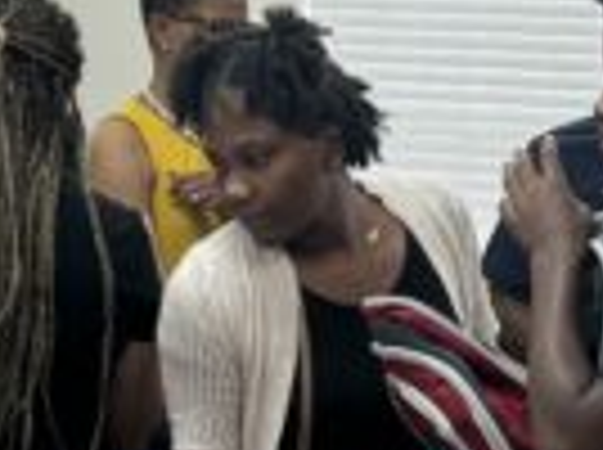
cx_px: 558
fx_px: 2400
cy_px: 378
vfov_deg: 10.7
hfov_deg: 14.2
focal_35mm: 138
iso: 125
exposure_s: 1/120
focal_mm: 6.76
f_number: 1.78
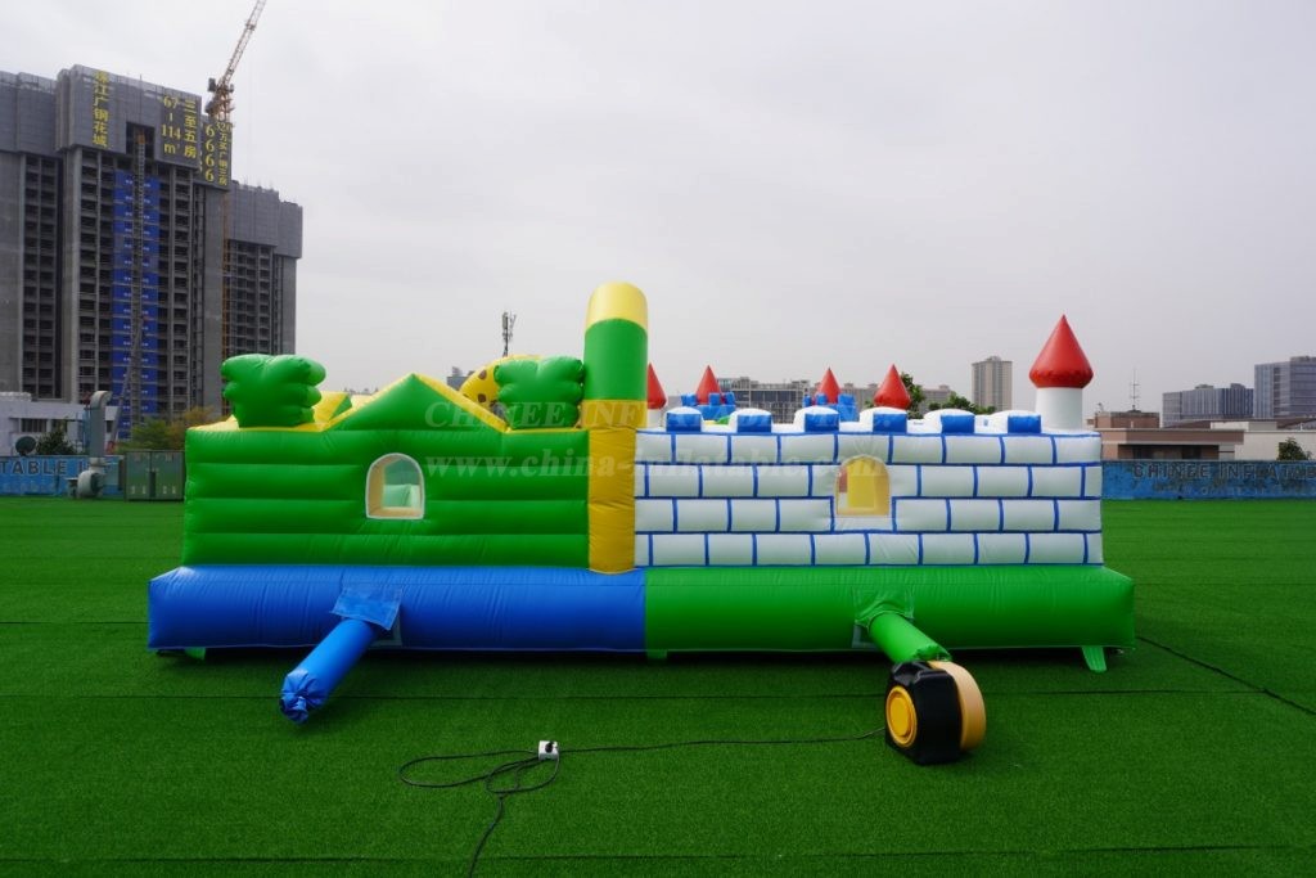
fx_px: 877
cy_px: 439
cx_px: 658
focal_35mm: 24
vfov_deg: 53.1
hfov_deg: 73.7
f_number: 10
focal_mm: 16
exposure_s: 1/160
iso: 100
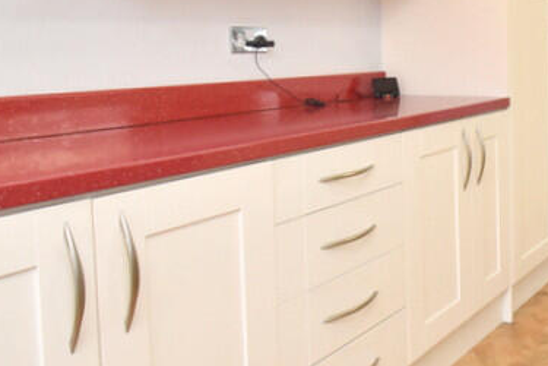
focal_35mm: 41
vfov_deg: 31.3
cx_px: 624
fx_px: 624
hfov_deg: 38.1
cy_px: 48
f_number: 10
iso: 1000
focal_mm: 10
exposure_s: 1/60
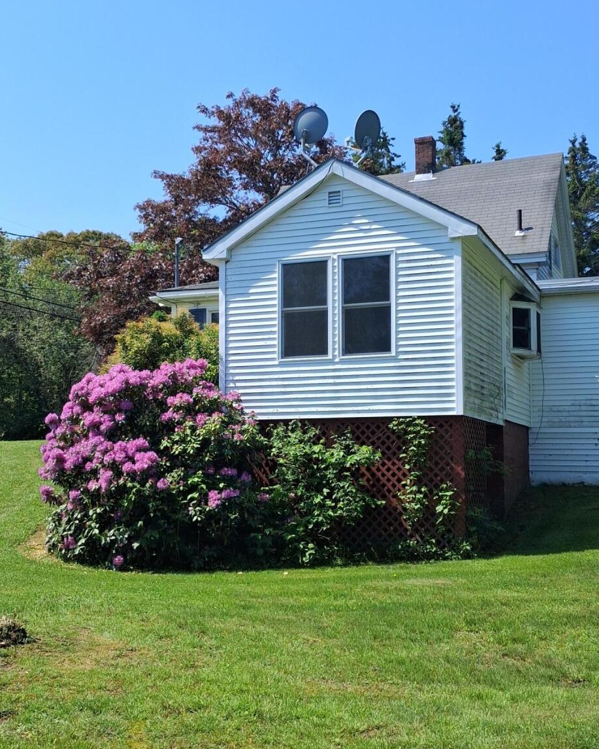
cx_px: 317
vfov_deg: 40.3
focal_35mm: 46
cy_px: 367
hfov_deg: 32.7
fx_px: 1019
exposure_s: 1/477
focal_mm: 4
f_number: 1.8
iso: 20
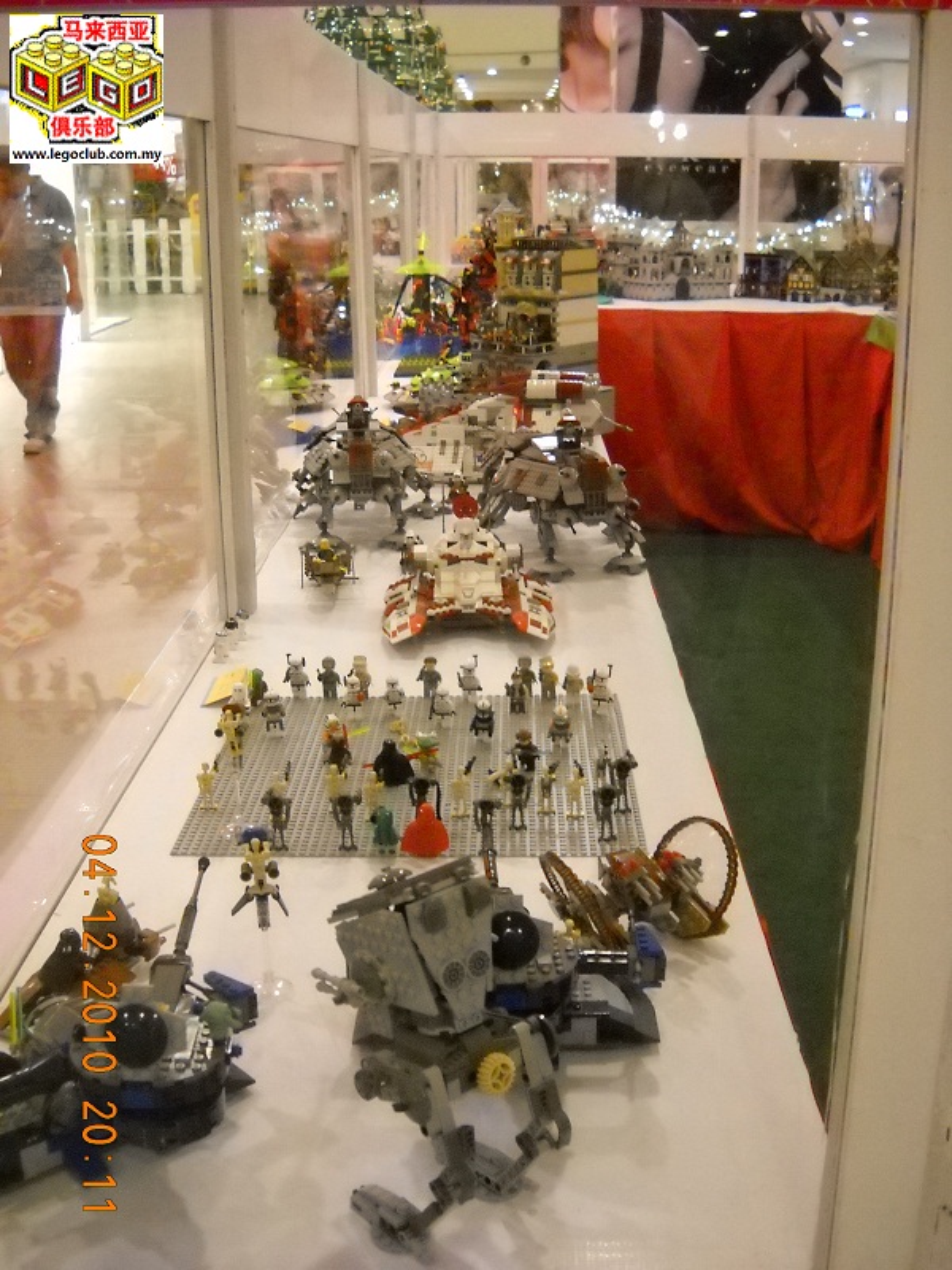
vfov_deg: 45.8
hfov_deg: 35.1
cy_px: 635
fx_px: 1503
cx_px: 476
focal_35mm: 41
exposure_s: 1/60
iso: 800
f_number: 3.1
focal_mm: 6.72
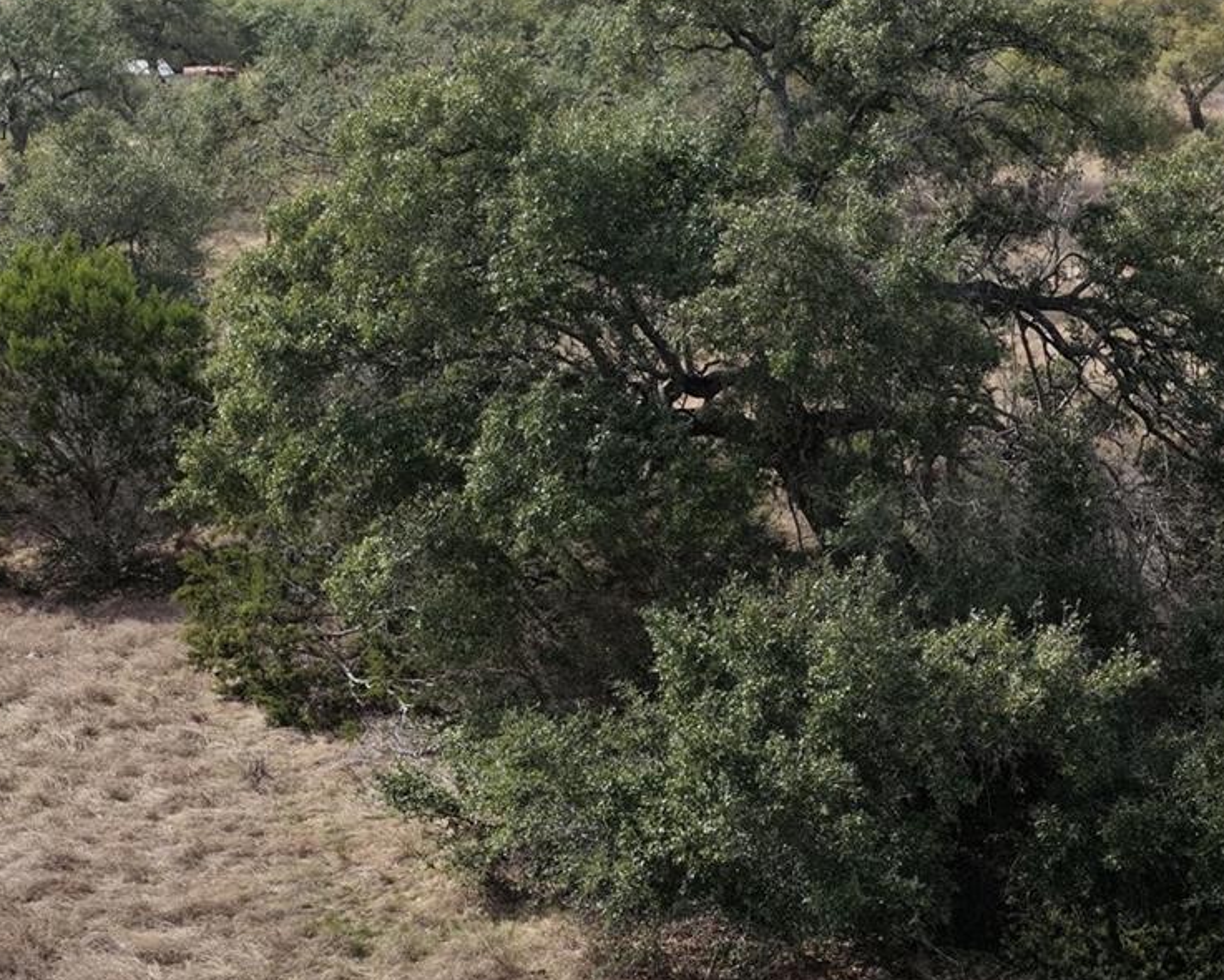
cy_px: 501
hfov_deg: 25.9
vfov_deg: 21.0
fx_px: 2645
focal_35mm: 73
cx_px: 797
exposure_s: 1/1250
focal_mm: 14.45
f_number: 2.8
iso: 200
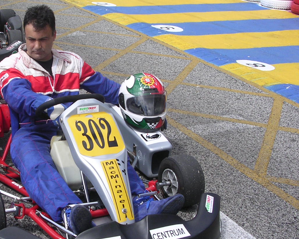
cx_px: 83
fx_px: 513
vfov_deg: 26.2
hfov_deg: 32.0
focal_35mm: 58
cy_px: 131
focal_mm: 5.8
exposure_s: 1/261
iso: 100
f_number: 5.6
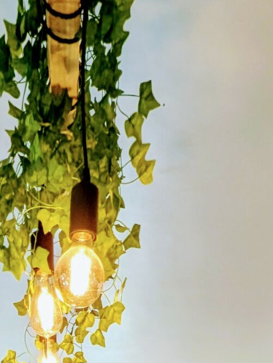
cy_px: 697
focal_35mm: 50
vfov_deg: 20.6
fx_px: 525
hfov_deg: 28.5
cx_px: 54
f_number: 2.2
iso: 52
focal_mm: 1.95
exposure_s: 1/124
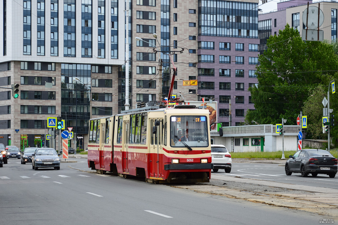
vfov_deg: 13.0
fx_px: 986
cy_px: 112
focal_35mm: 105
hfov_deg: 19.5
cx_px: 169
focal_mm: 70
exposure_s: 1/400
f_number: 5.6
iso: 400
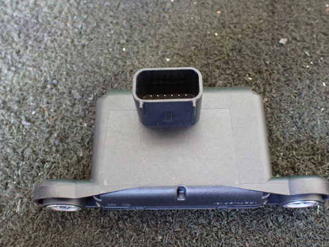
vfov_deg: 39.7
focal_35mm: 36
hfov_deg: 51.4
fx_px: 342
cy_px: 124
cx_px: 168
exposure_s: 1/30
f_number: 2.3
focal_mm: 5.4
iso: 800
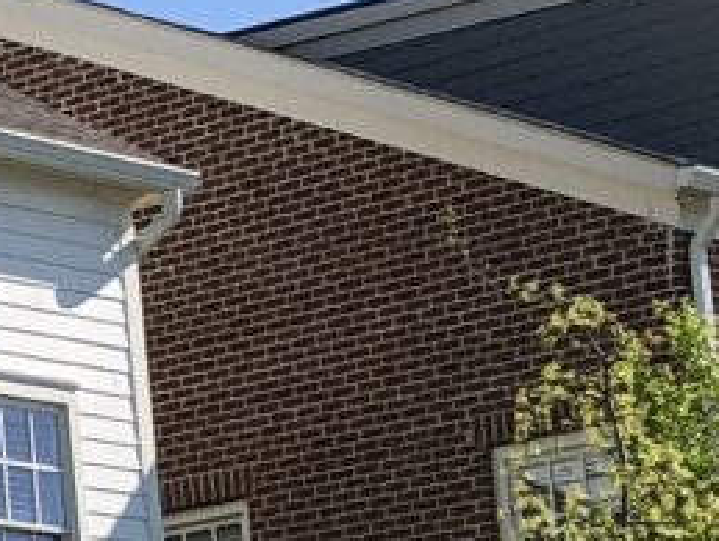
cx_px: -924
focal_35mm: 221
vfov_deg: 6.7
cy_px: 341
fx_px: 4597
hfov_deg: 8.3
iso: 20
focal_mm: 4
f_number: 1.8
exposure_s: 1/1919
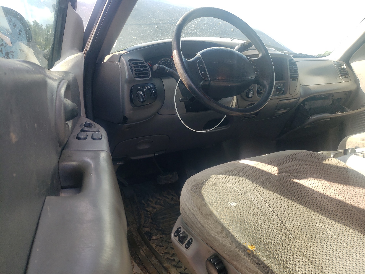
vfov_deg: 53.1
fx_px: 274
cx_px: 182
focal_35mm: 26
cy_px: 137
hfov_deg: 67.3
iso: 50
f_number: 1.5
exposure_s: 1/312
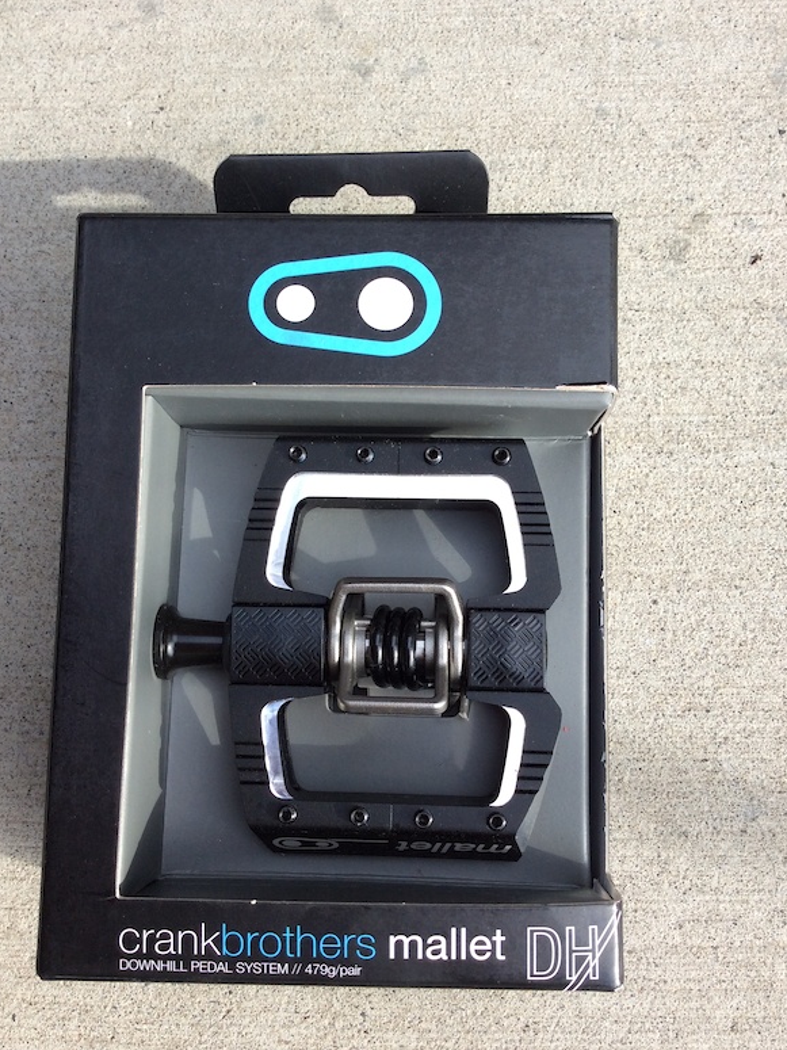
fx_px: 1001
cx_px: 396
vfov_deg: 55.4
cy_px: 531
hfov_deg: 42.9
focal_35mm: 33
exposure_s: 1/206
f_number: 2.4
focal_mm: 3.3
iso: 32
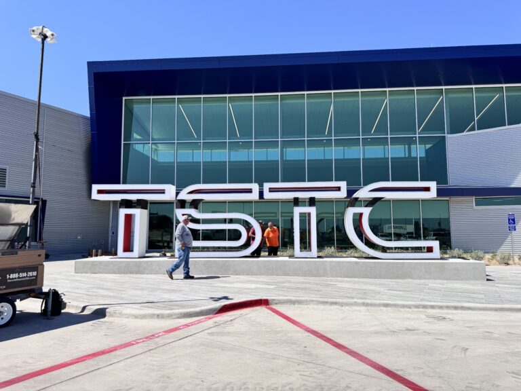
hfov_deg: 71.6
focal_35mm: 24
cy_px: 196
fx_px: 361
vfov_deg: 56.8
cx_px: 260
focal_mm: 6.76
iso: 80
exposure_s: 1/7092
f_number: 1.78
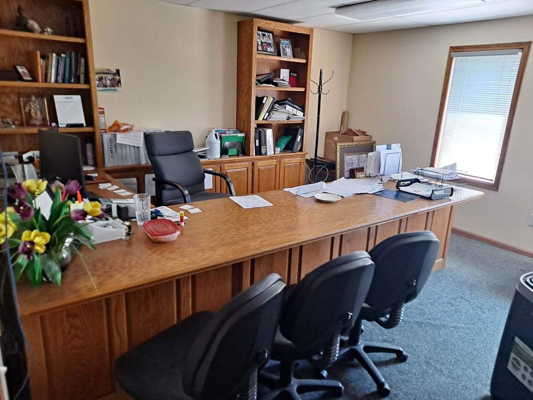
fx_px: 385
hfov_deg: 69.4
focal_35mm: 25
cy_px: 200
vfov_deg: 54.9
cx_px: 266
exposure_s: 1/40
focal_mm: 4.6
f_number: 2
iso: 250
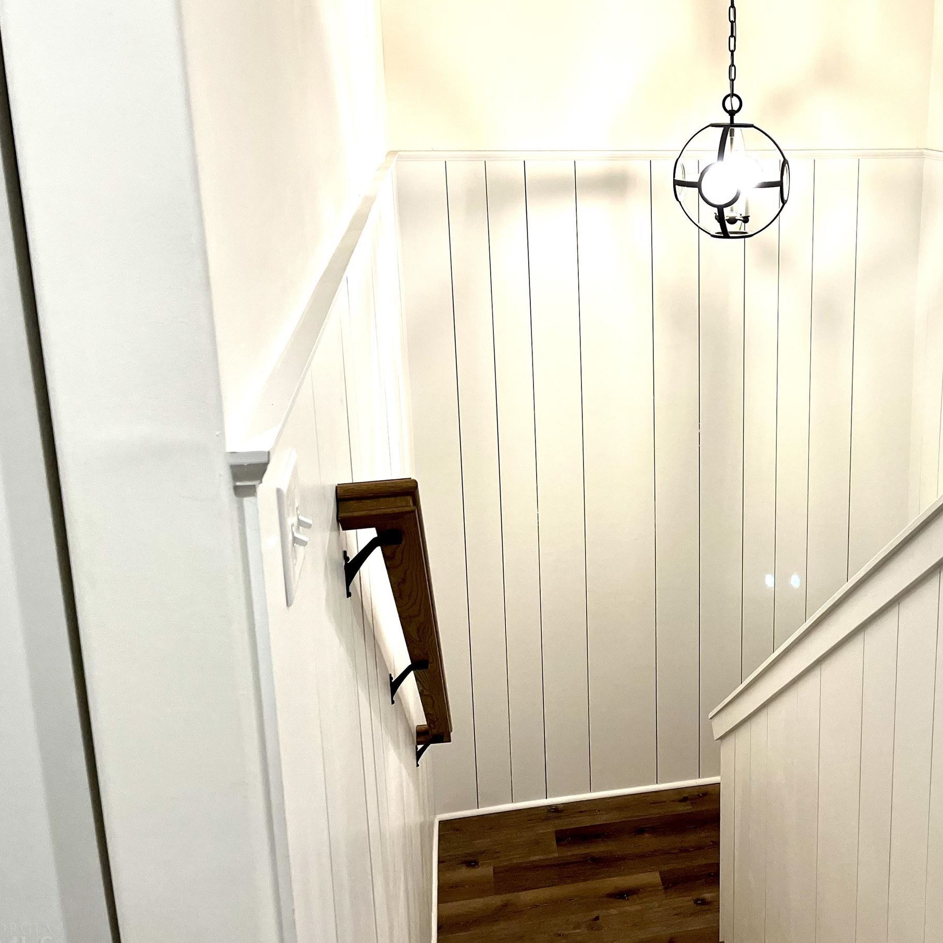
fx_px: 1202
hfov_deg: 41.1
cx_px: 748
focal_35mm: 39
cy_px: 371
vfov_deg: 42.6
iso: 125
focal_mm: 5.1
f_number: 1.6
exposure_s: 1/120
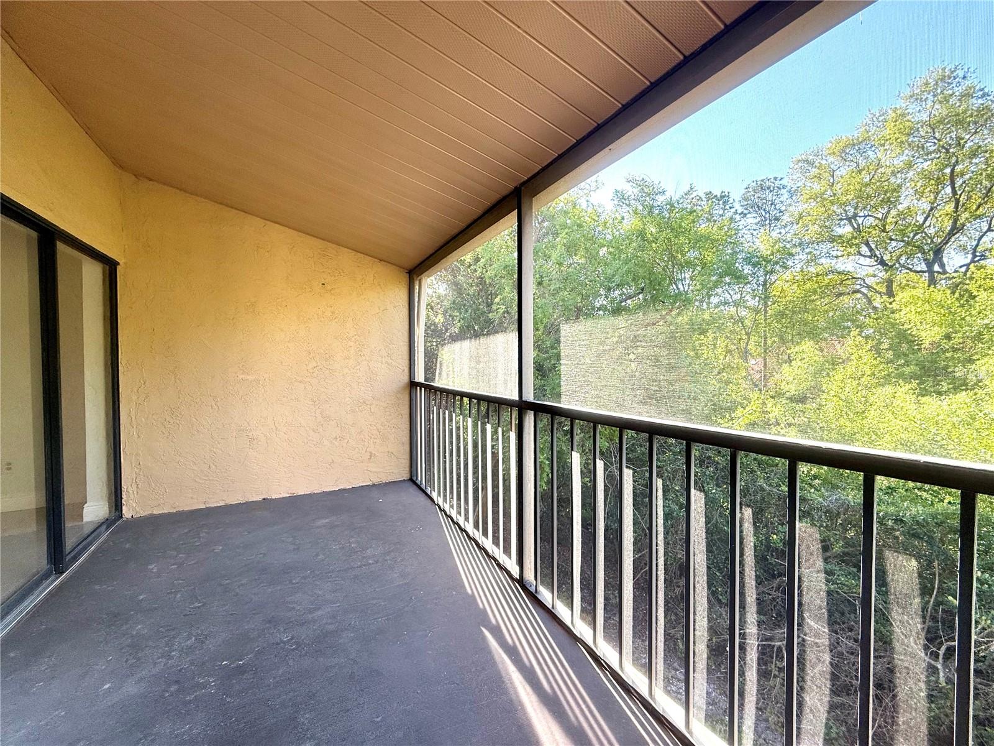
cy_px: 373
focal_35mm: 14
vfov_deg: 85.7
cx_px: 497
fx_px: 402
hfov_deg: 102.1
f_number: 2.2
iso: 64
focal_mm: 2.22
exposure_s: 1/131
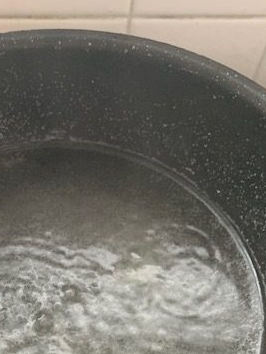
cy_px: 268
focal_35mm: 47
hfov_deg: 29.9
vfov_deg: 39.3
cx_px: 39
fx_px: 481
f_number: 1.8
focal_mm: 4.25
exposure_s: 1/50
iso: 400
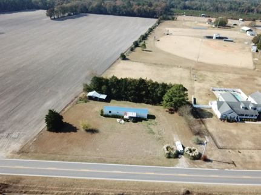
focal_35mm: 26
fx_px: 196
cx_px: 130
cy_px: 98
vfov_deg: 53.0
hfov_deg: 67.3
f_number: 2.2
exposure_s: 1/6410
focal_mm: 4.73
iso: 800
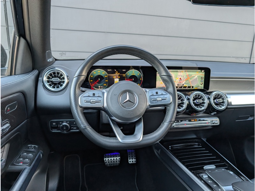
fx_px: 177
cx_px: 128
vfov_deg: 56.8
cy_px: 96
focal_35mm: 24
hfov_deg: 71.6
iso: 119
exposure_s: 1/123
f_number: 1.68
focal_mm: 6.9
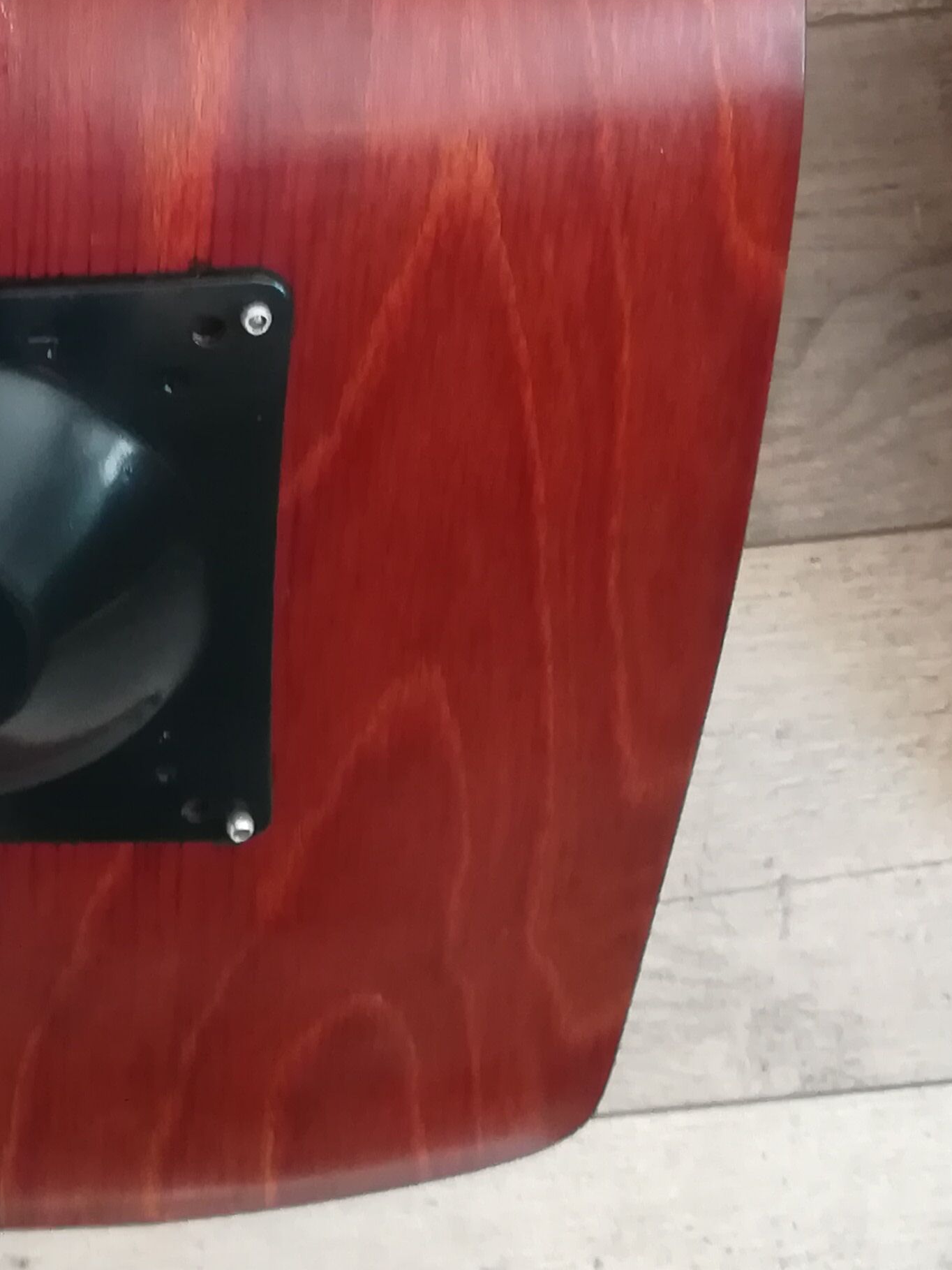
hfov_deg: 19.6
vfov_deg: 25.3
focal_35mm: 72
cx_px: -67
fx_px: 2640
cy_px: -87
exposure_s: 1/25
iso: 320
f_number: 2.2
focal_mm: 3.83
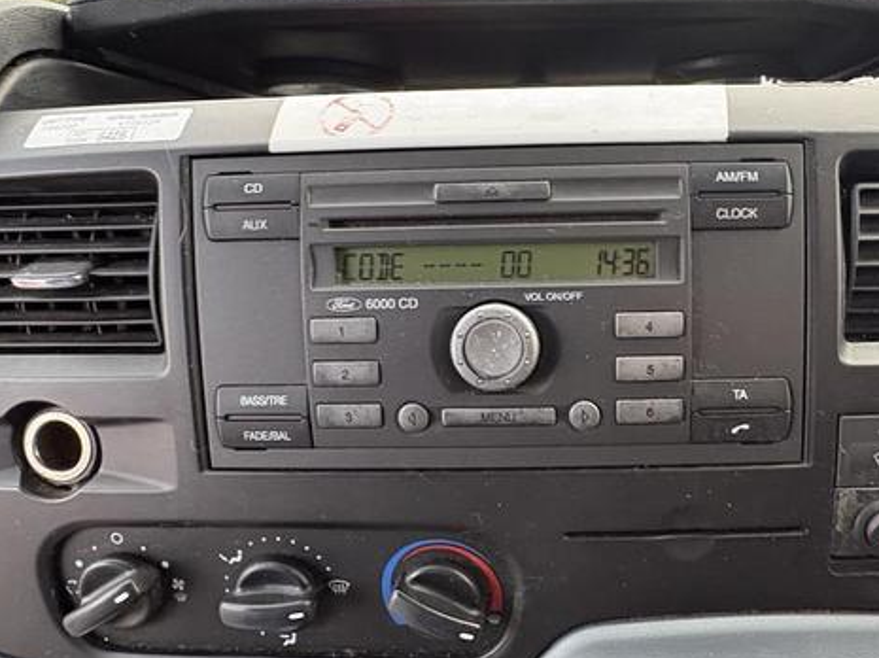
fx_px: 685
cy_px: 335
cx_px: 556
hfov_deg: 64.3
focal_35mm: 27
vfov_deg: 51.3
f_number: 2.2
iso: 200
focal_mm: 2.22
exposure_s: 1/91
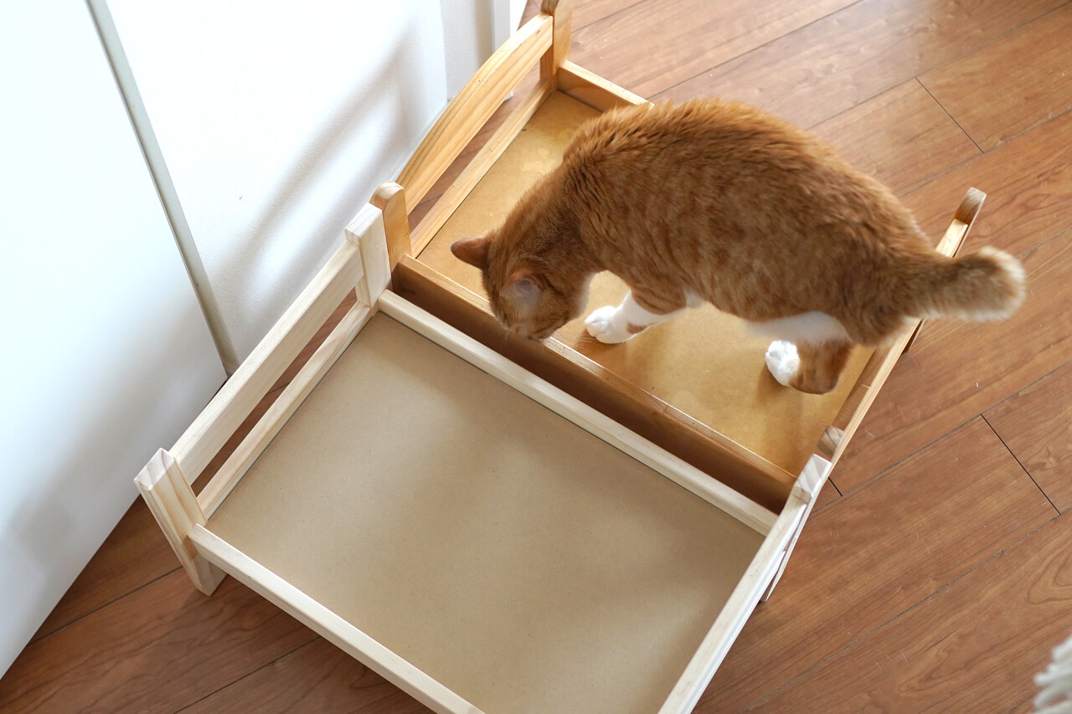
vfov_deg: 29.9
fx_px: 1340
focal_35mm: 45
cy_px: 357
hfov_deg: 43.6
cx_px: 536
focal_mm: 30
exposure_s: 1/160
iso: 1600
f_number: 3.2
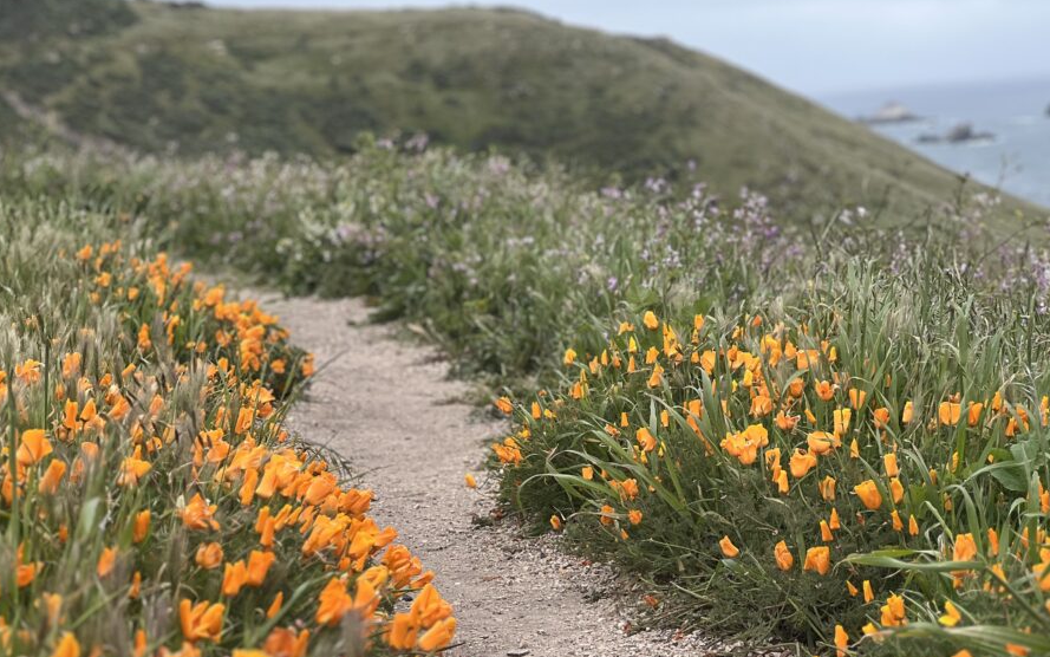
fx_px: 2690
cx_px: 596
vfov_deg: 13.9
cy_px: 372
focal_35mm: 94
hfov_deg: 22.1
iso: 25
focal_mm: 9
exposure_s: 1/176
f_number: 2.8
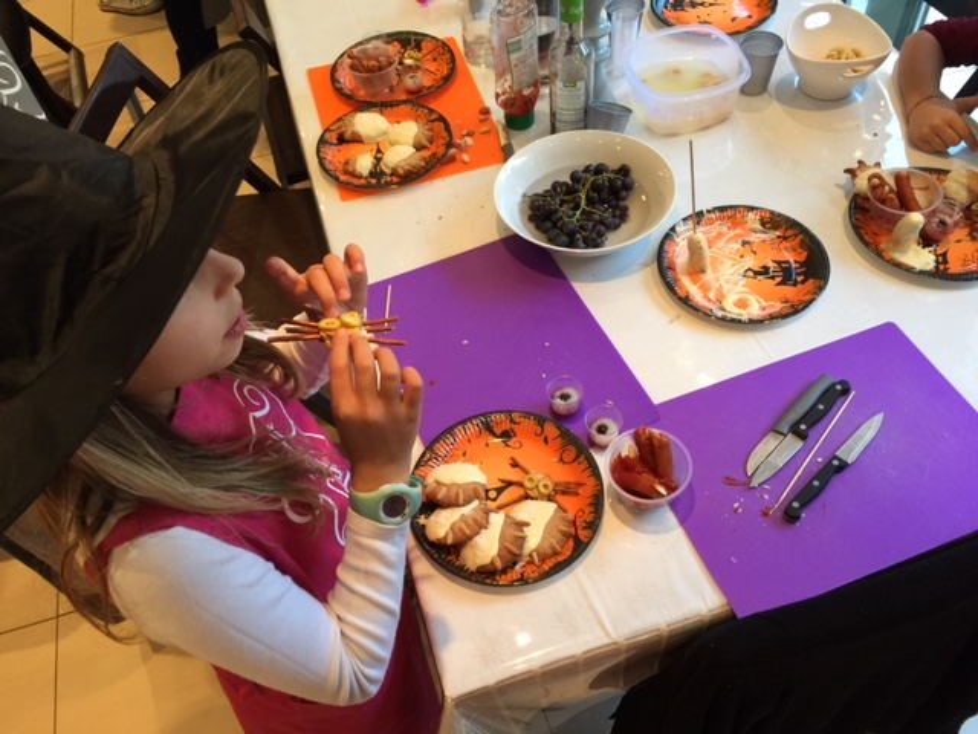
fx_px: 819
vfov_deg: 48.2
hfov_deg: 61.7
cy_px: 367
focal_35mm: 29
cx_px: 489
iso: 80
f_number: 2.2
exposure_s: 1/33
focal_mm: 4.15
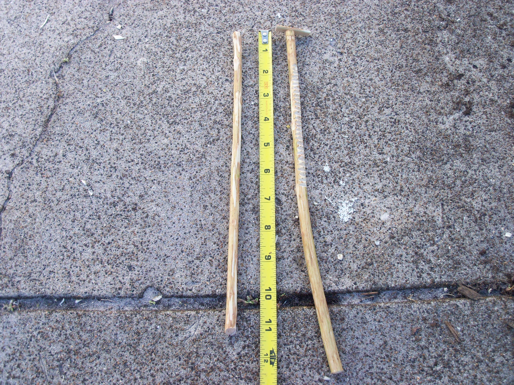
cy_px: 192
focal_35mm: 35
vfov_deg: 40.7
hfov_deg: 52.6
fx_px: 520
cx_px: 257
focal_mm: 6.3
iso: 64
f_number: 3
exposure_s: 1/160
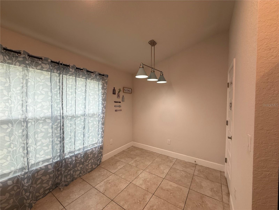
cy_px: 105
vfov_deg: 85.7
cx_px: 140
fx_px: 113
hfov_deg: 102.1
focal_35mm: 14
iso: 125
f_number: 2.2
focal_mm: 2.22
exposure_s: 1/120
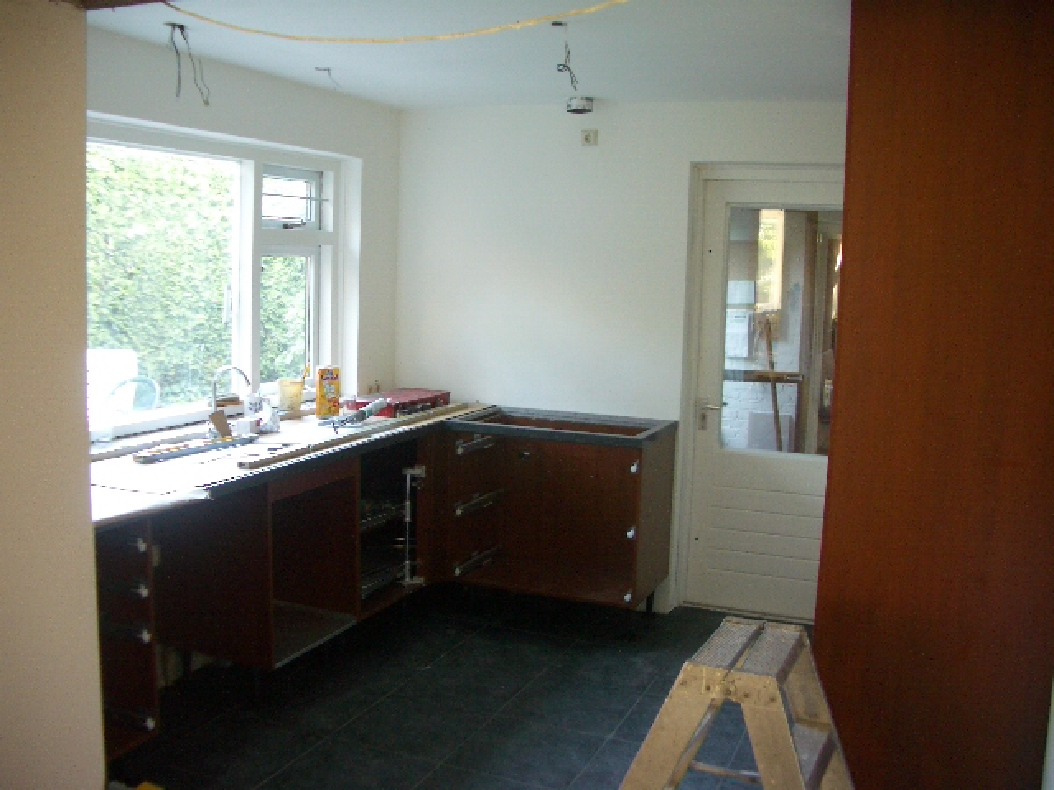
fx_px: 1066
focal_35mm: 35
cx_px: 527
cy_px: 395
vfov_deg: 40.7
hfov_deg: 52.6
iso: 100
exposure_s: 1/13
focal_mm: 5.8
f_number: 2.6
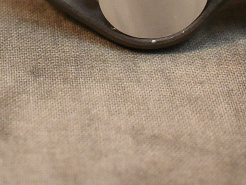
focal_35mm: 166
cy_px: -196
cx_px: 88
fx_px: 1180
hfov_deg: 11.9
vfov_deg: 8.4
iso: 800
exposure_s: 1/125
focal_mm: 22
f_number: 3.8
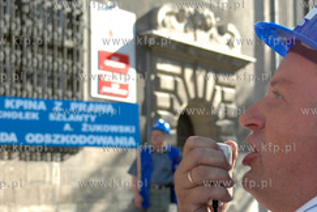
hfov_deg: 27.3
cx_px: 183
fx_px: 652
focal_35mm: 74
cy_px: 165
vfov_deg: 18.3
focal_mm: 30
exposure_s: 1/500
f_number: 3.5
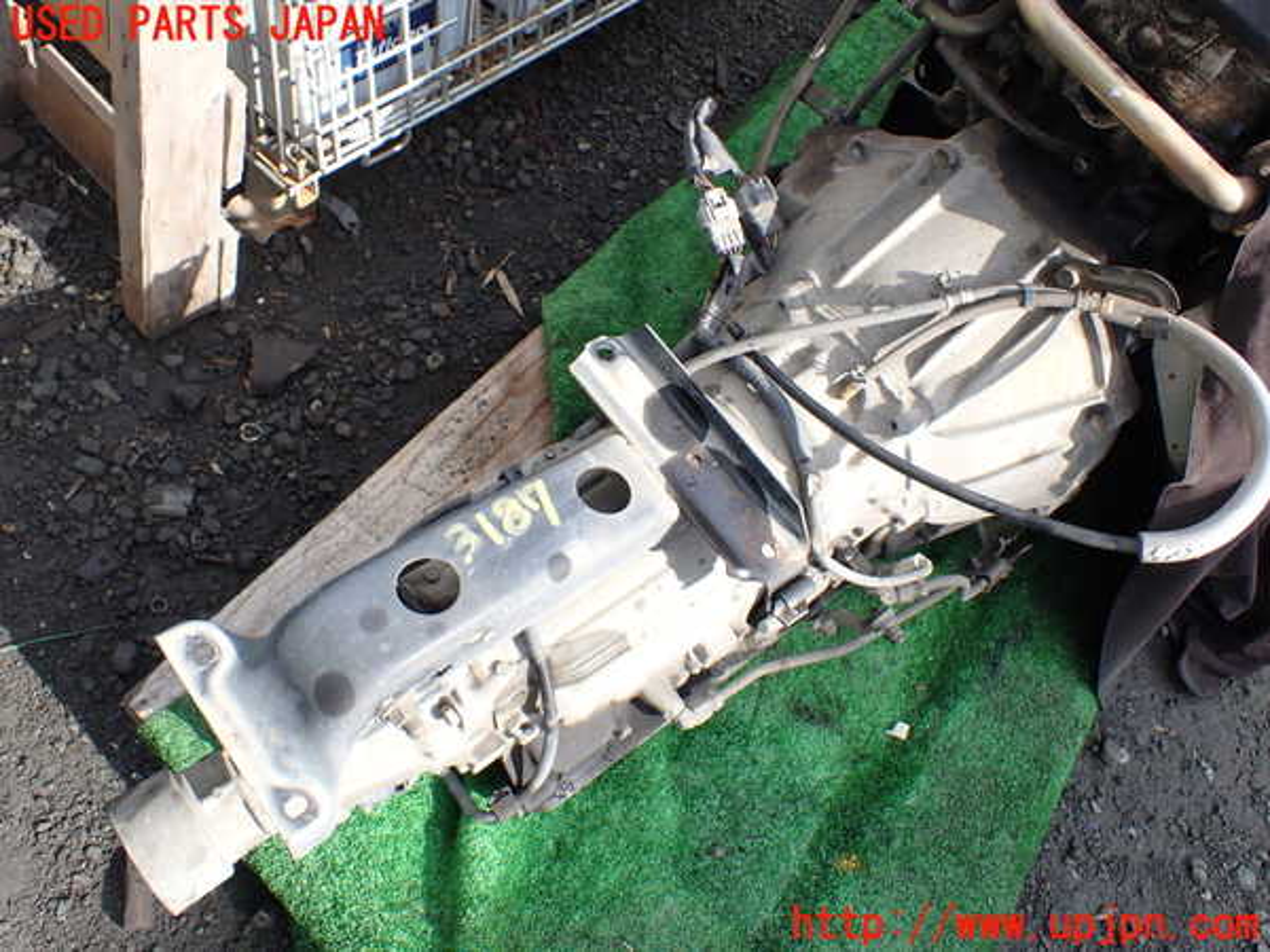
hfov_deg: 60.0
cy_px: 476
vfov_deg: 46.8
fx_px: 1101
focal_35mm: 30
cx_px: 635
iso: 100
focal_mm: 5.4
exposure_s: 1/250
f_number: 3.2
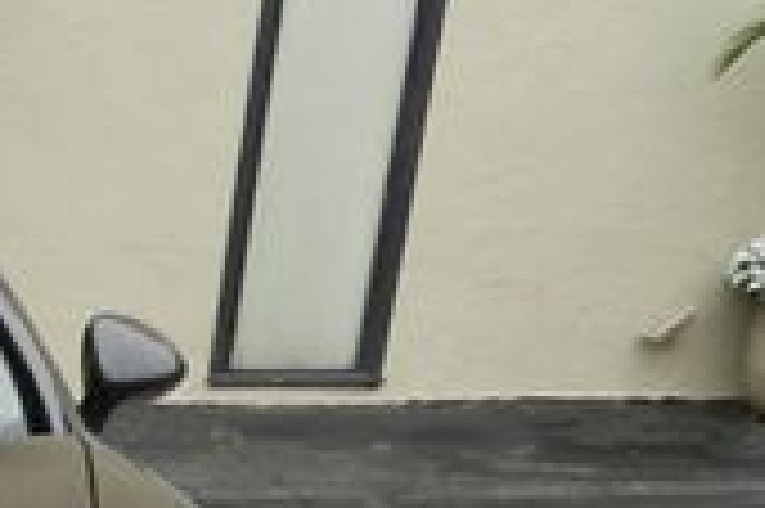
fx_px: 1911
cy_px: 1025
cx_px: -436
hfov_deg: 19.3
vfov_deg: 13.1
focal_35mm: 90
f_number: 5
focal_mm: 4
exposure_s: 1/320
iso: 160
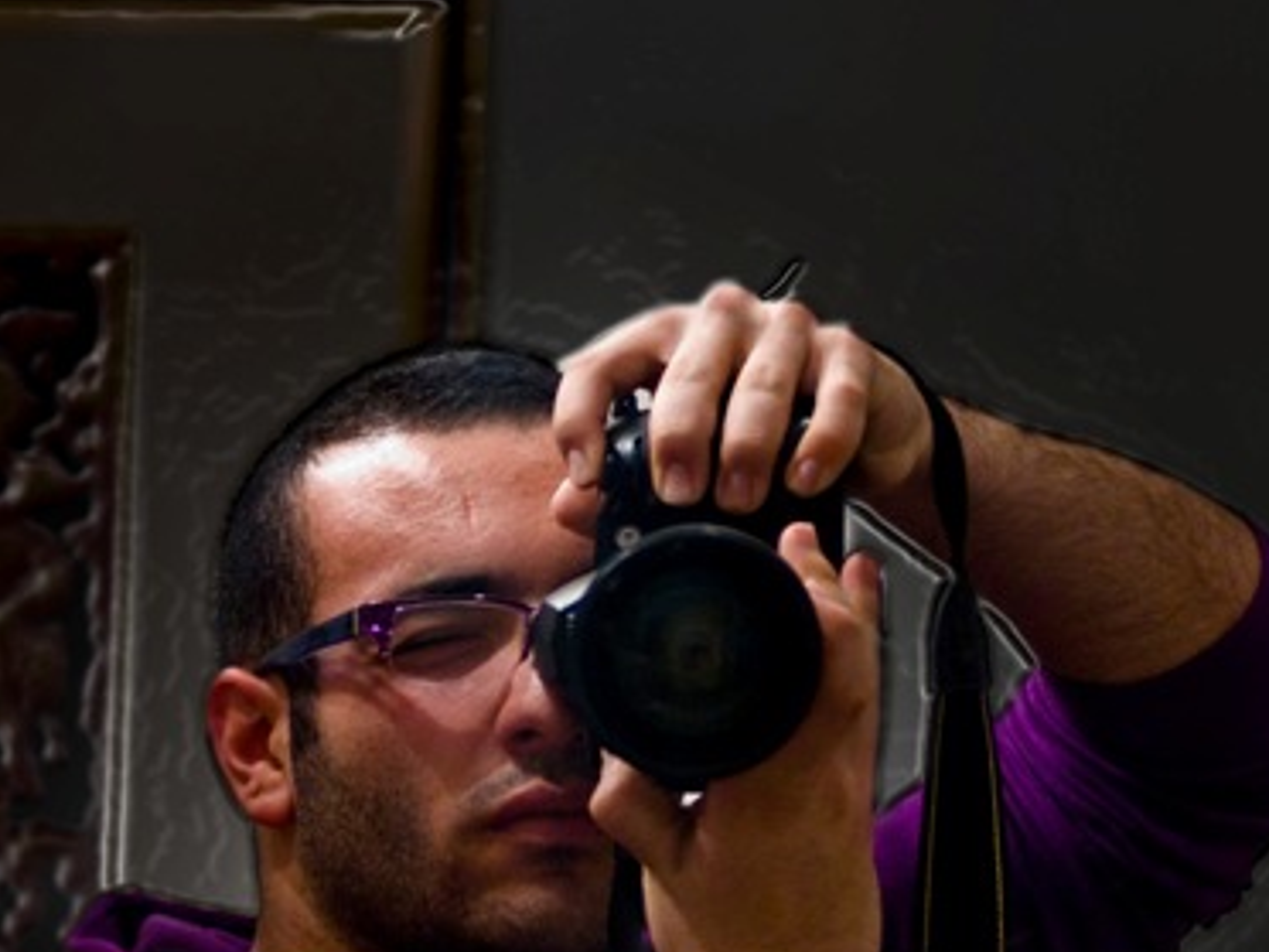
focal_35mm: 238
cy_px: 887
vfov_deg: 6.2
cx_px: 595
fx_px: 8725
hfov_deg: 8.3
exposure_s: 1/20
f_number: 2.8
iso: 1600
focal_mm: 80
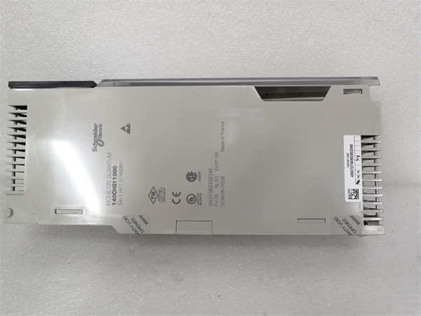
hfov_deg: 65.3
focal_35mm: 27
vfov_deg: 51.4
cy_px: 158
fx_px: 328
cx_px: 210
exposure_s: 1/33.3
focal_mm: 3.95
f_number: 1.8
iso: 160
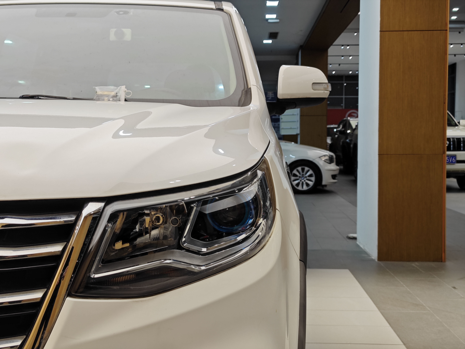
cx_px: 232
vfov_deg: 31.5
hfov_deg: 41.2
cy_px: 174
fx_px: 618
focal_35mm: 46
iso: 80
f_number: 1.9
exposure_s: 1/100
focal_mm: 8.7
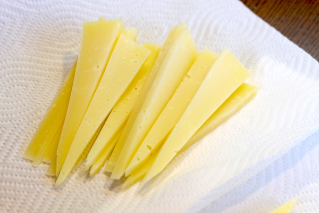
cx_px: 160
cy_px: 106
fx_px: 620
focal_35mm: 70
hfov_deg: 28.8
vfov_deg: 19.5
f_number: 5.6
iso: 1600
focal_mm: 46.7
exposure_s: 1/60
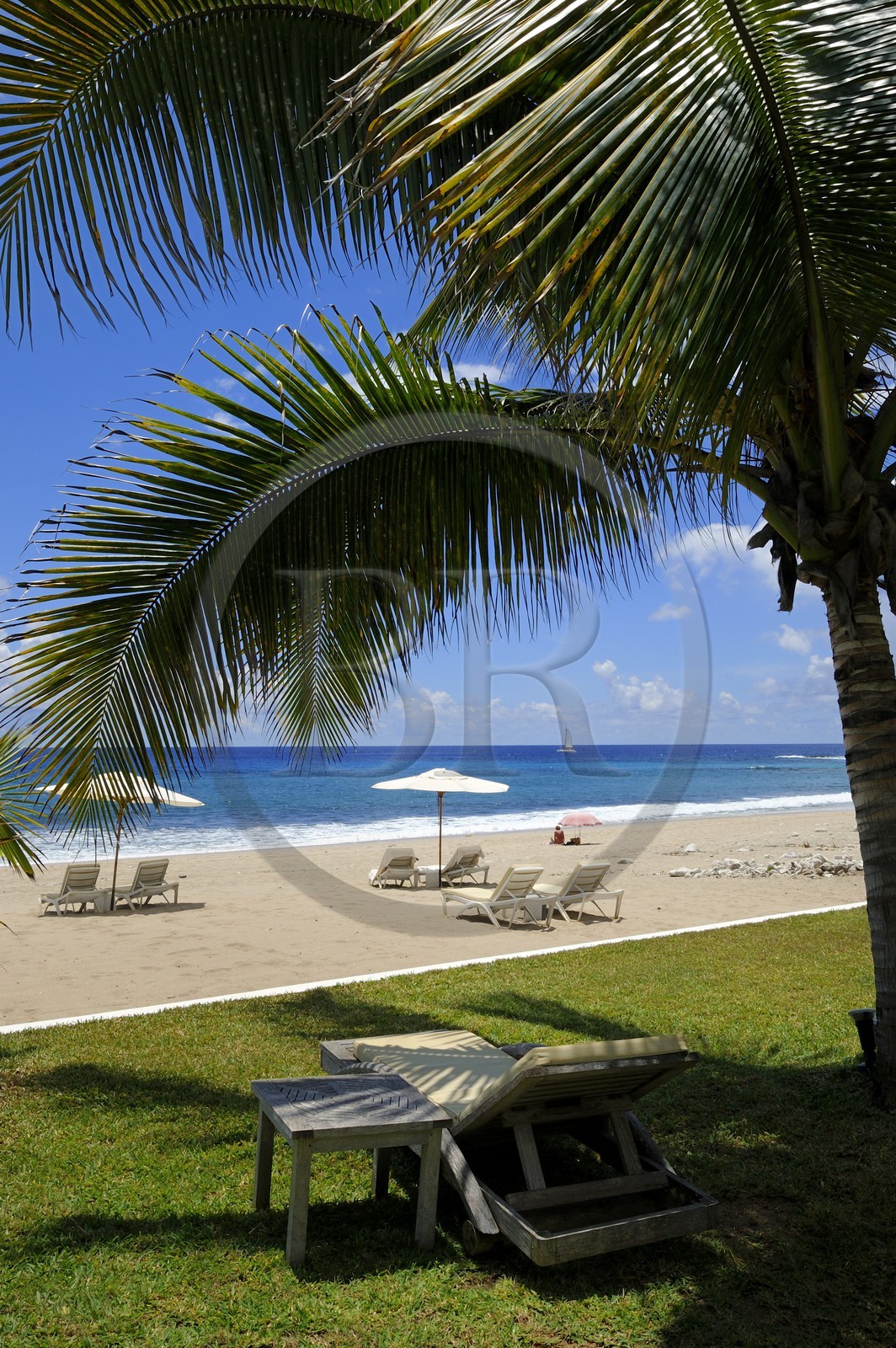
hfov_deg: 44.9
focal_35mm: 29
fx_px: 1084
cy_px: 674
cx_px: 448
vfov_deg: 63.7
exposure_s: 1/160
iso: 200
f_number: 18
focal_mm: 29
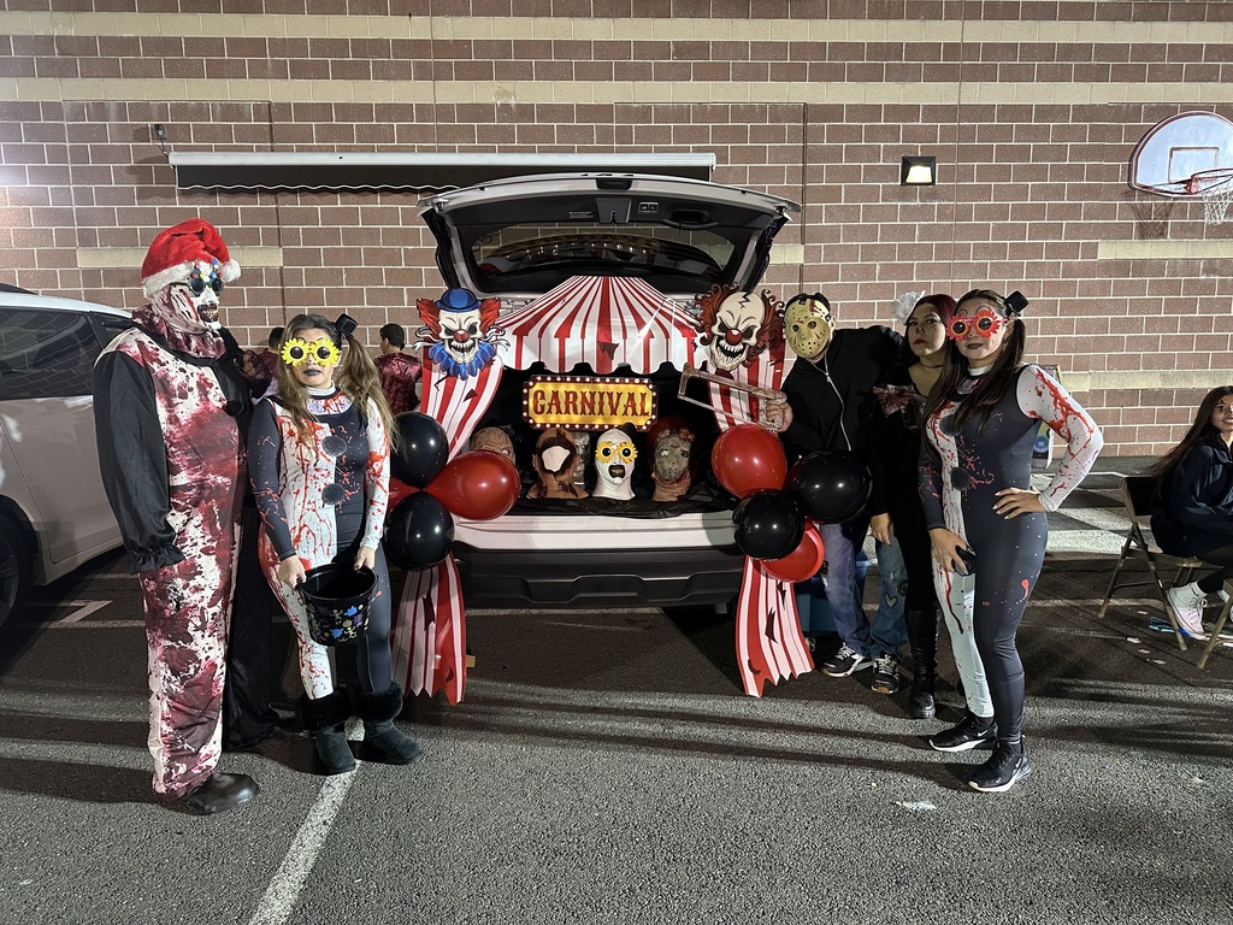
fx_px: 855
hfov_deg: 71.6
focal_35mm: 24
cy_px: 462
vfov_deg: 56.8
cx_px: 616
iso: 320
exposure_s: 1/60
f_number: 1.78
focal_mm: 6.86
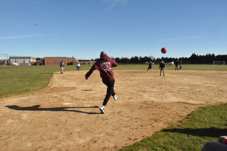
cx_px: 114
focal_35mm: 27
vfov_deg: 47.9
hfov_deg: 67.4
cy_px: 76
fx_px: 170
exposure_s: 1/1250
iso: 3200
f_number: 20
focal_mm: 18
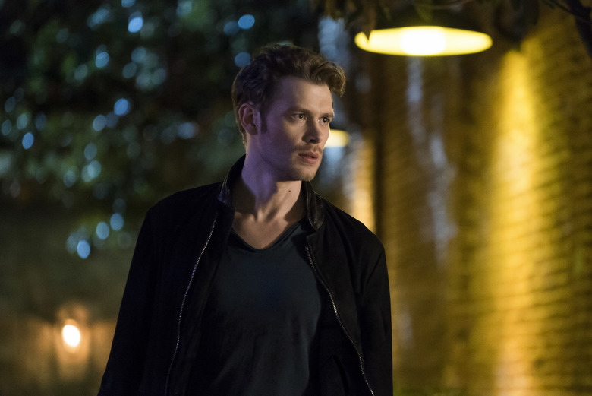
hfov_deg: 10.3
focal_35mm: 200
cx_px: 296
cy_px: 198
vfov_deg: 6.9
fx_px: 3291
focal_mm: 200
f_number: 4
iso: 12800
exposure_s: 1/80
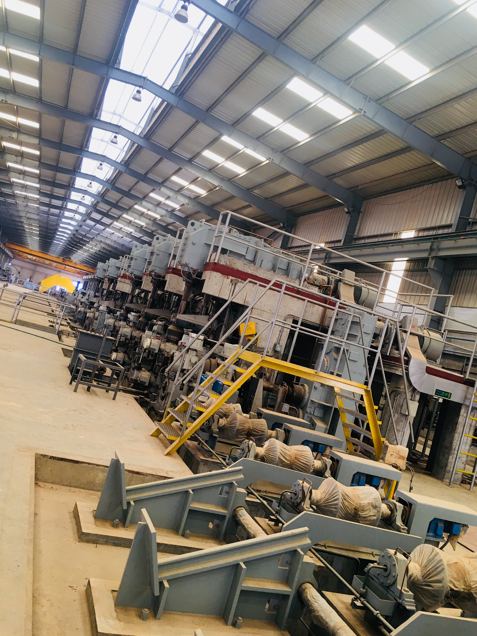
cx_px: 244
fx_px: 551
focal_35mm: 30
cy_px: 313
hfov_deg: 46.8
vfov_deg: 60.0
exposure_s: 1/33
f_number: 2.2
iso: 32
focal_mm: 4.15
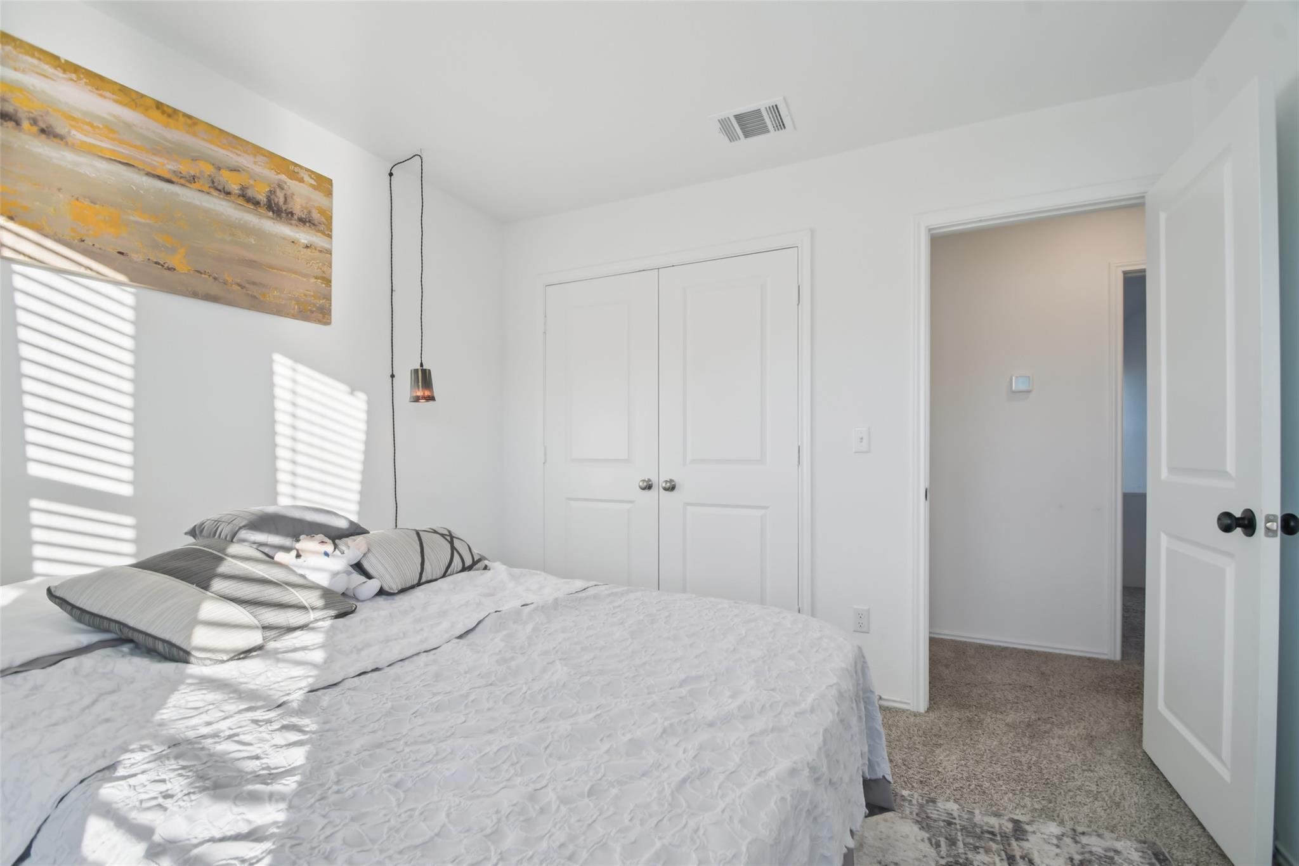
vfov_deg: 77.3
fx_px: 541
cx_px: 650
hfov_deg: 100.4
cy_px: 433
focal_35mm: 15
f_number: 8
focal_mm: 10
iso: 400
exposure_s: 1/50
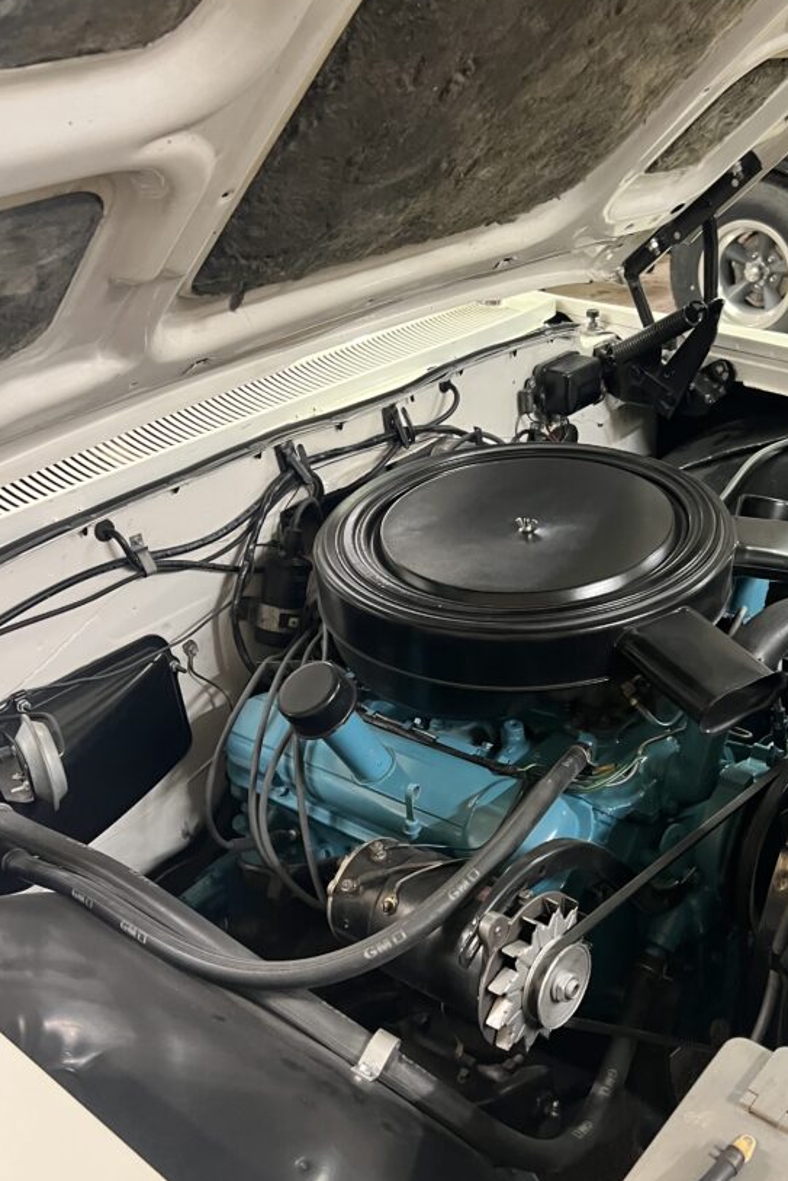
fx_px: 1116
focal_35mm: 34
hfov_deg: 38.5
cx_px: 524
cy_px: 678
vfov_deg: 55.6
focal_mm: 5.7
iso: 500
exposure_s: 1/60
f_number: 1.5
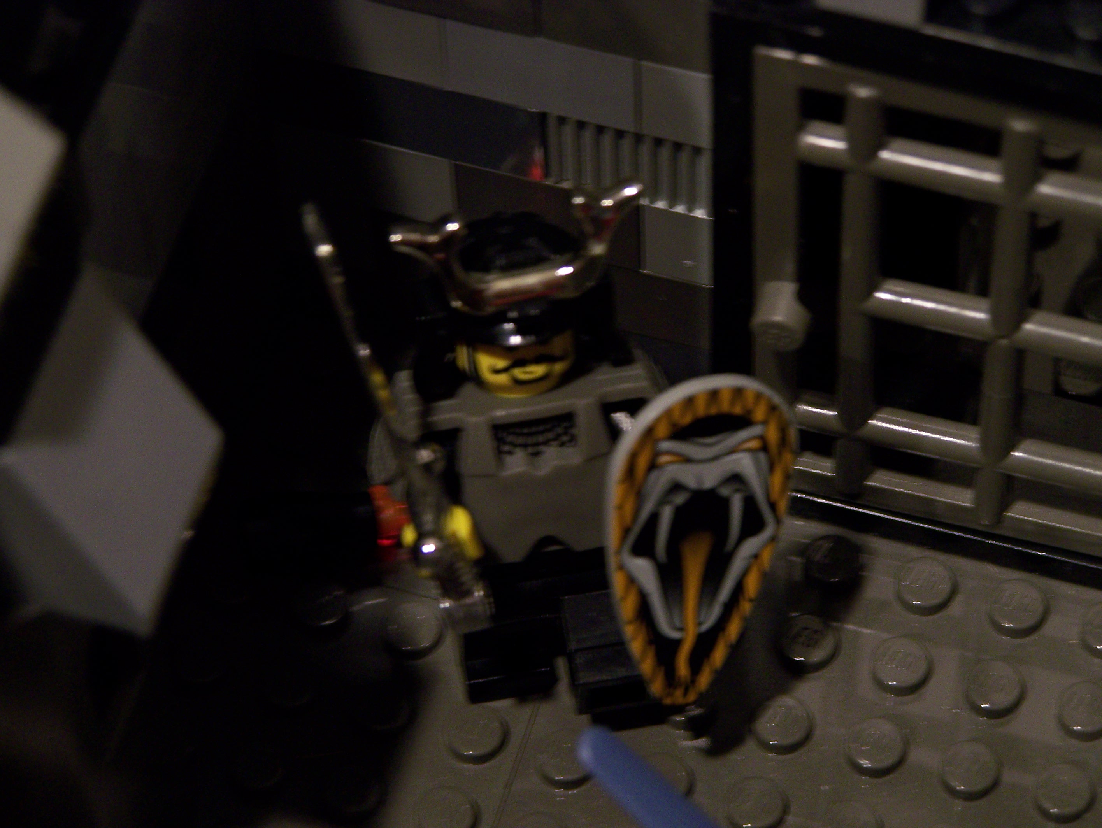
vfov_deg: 10.7
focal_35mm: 139
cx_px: 551
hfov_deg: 14.2
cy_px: 414
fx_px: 4428
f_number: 3.2
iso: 160
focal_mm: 23.1
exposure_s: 1/8
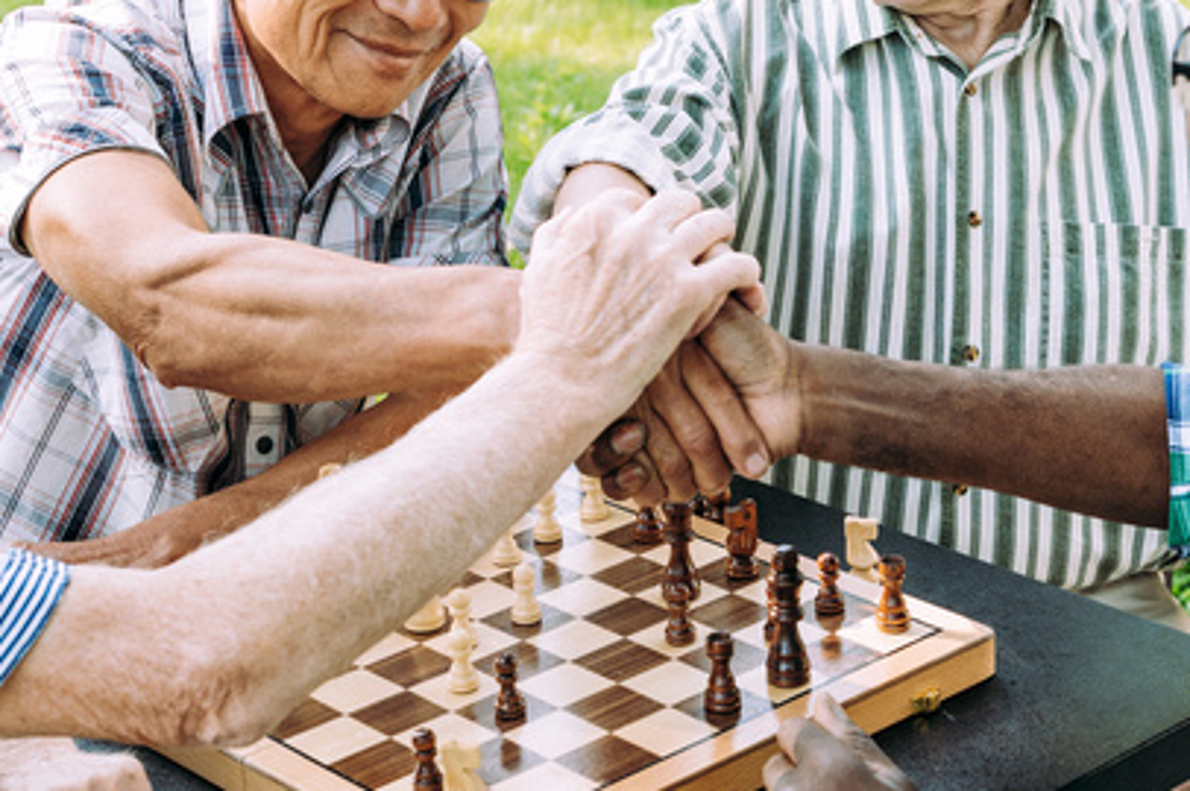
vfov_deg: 15.7
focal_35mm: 87
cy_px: 296
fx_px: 2873
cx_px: 651
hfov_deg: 23.4
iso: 200
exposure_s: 1/200
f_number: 3.5
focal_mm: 28
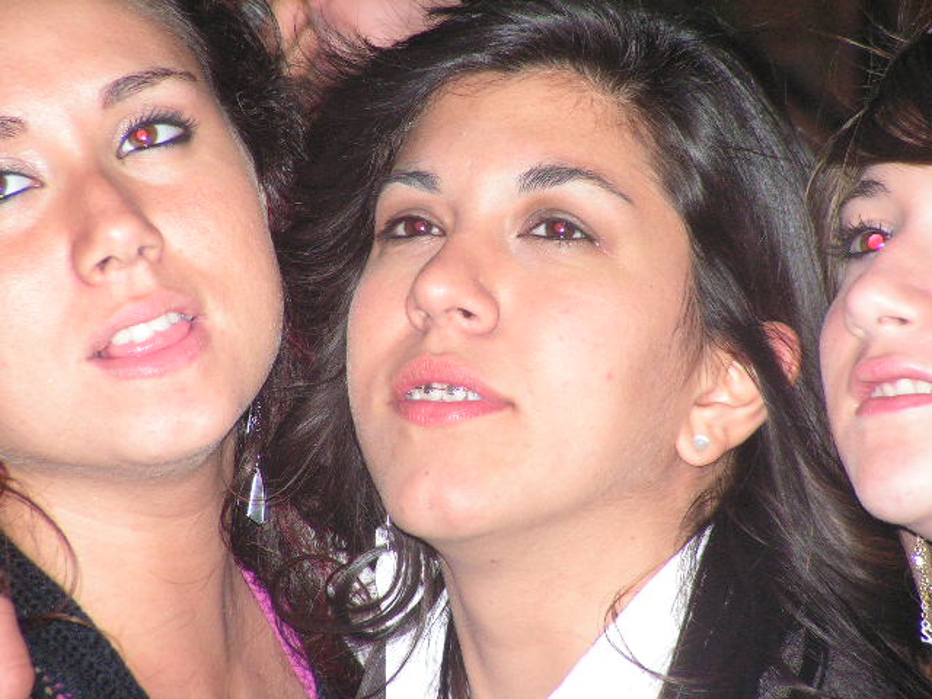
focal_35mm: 239
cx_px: 466
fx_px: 6435
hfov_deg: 8.3
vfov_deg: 6.2
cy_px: 350
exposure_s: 1/250
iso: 200
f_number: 3.3
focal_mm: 39.9
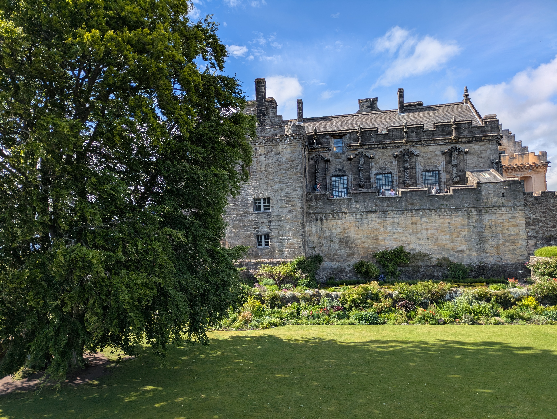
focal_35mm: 25
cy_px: 210
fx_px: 402
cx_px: 278
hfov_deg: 69.4
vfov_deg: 54.9
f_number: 1.89
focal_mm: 5.43
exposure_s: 1/1580
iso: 47
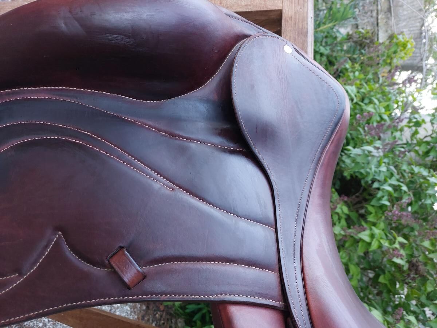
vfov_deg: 54.9
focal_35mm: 25
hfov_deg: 69.4
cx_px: 218
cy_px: 164
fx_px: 316
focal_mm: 5.23
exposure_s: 1/50
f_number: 1.8
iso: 500
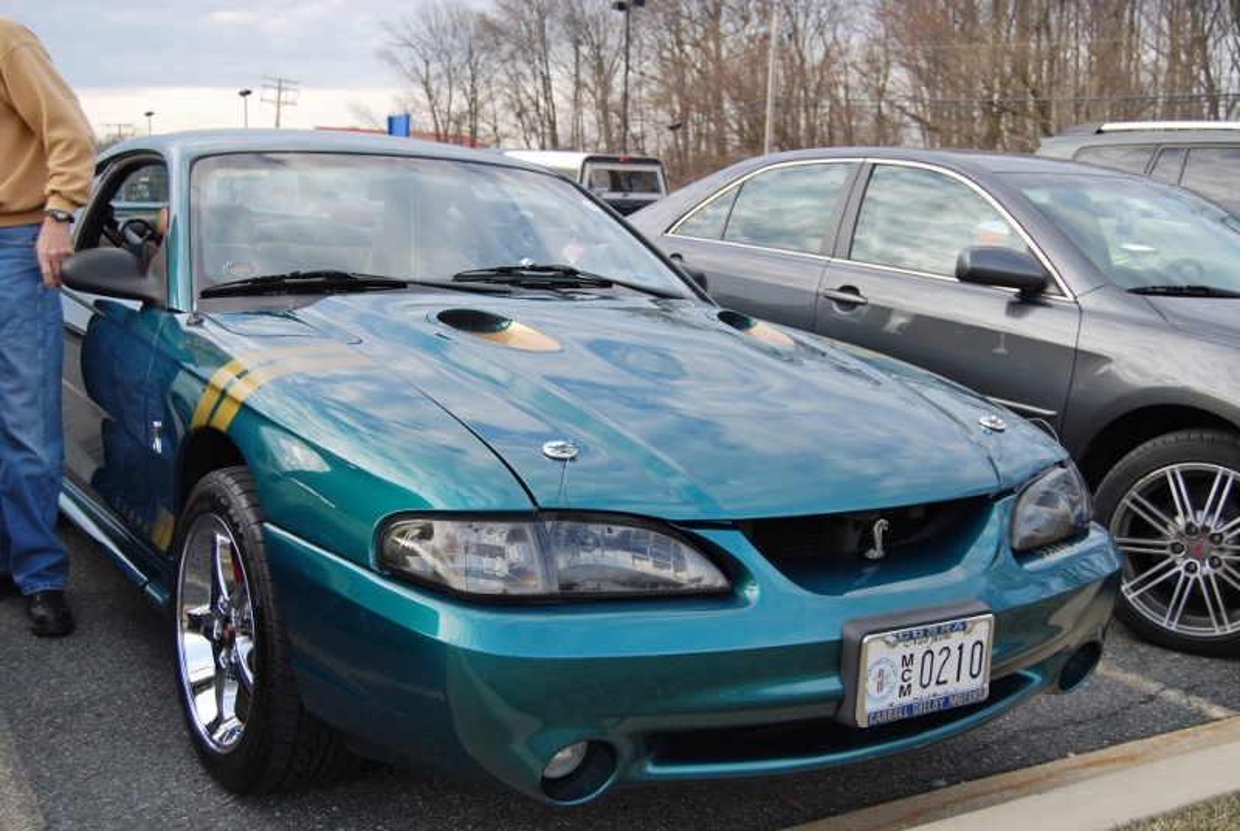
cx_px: 620
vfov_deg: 34.3
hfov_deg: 49.5
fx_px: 1345
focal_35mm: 39
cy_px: 416
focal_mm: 26
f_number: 5.6
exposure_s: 1/125
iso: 140
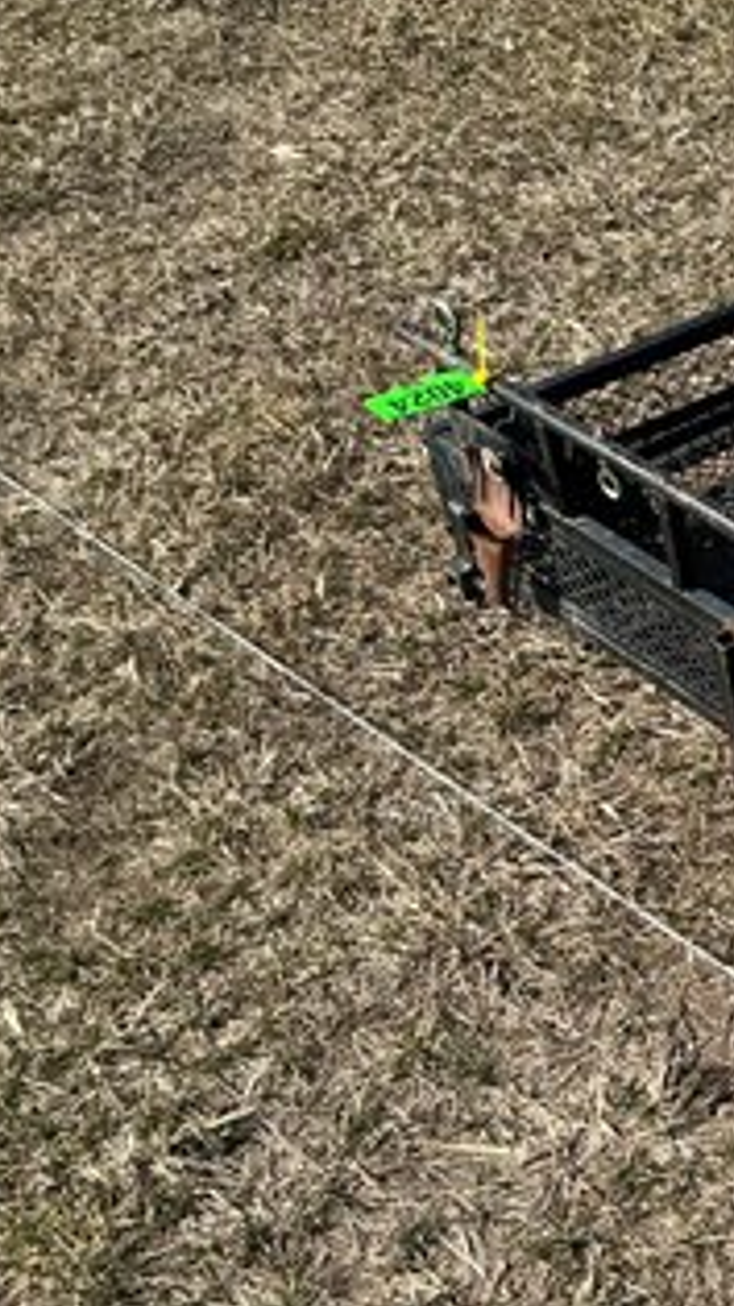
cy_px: 636
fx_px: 2112
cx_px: 1263
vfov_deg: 34.4
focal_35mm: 61
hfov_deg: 16.8
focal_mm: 3
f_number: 1.8
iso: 25
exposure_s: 1/1279
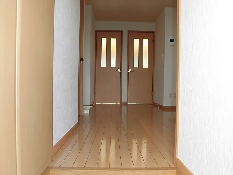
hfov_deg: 71.6
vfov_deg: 56.8
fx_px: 162
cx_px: 116
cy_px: 88
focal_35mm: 24
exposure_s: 1/60
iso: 100
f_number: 3.1
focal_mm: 4.3
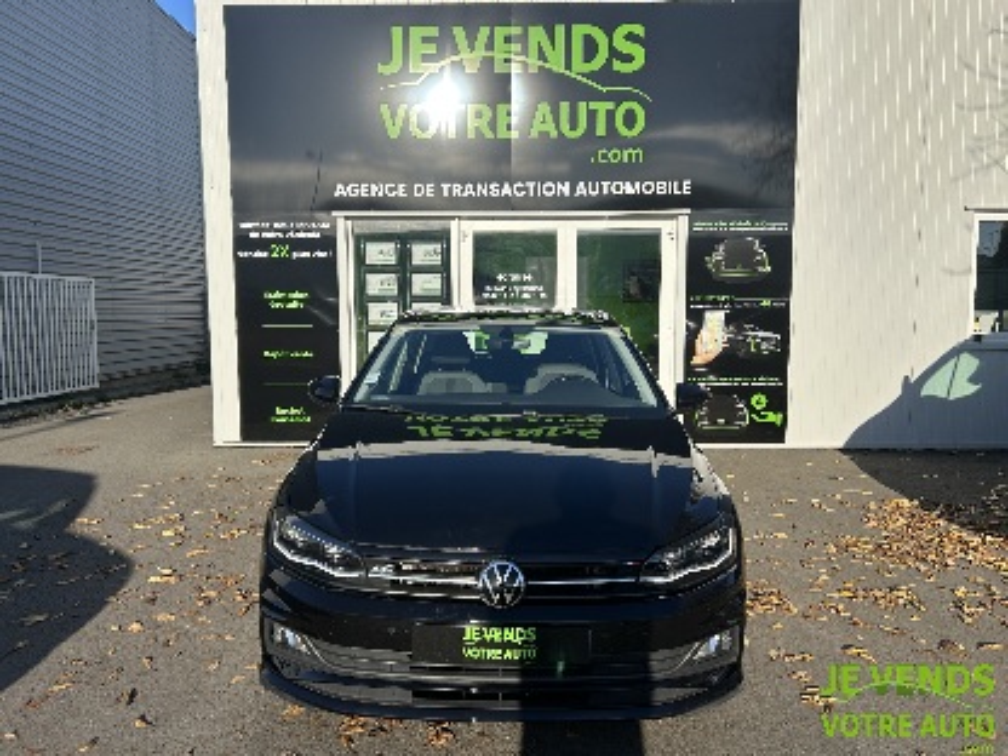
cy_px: 378
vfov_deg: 53.1
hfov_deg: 67.3
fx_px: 757
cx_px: 504
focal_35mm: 26
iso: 50
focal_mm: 5.7
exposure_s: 1/4831
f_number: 1.5
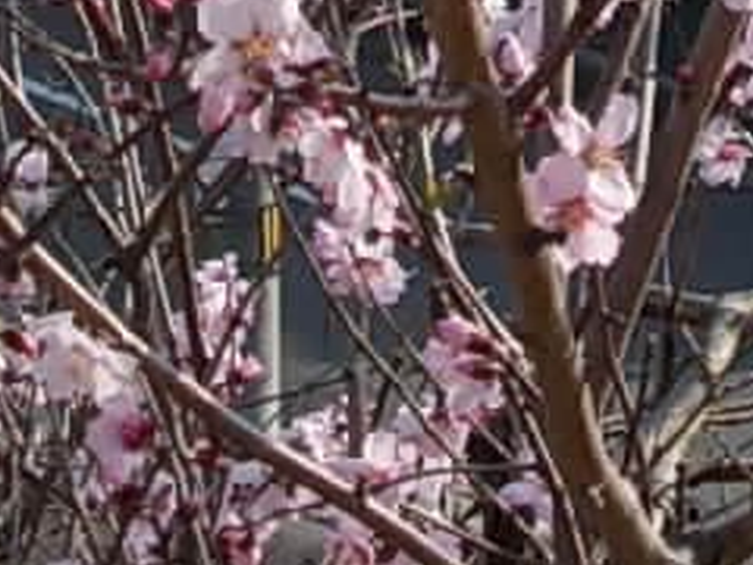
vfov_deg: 4.2
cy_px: -521
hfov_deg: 5.7
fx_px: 7614
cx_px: 675
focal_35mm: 350
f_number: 4.8
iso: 80
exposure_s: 1/400
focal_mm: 11.6
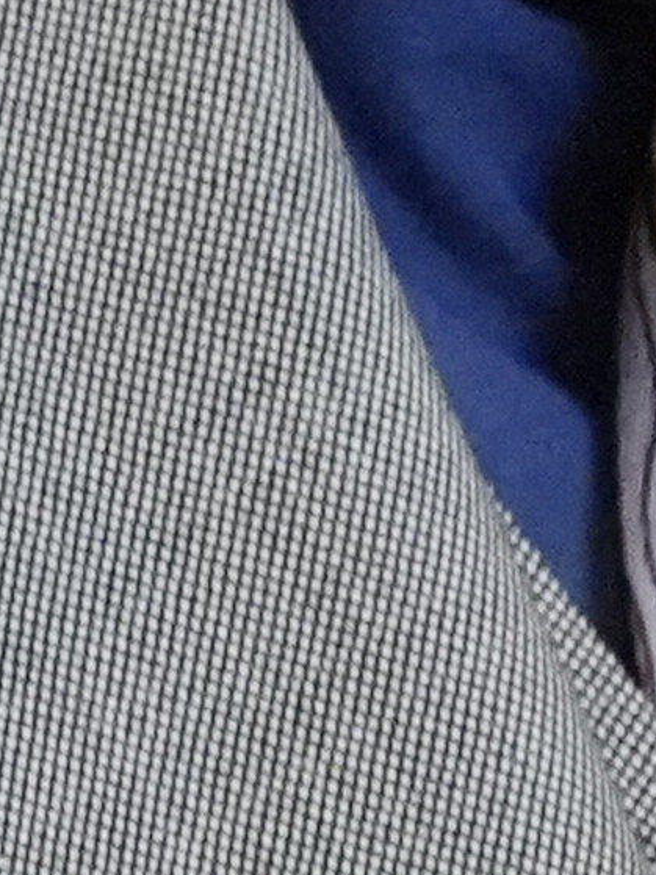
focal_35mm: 2518
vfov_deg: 0.8
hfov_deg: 0.6
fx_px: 63648
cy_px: -654
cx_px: 374
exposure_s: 1/200
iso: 12800
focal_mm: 244
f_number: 5.6
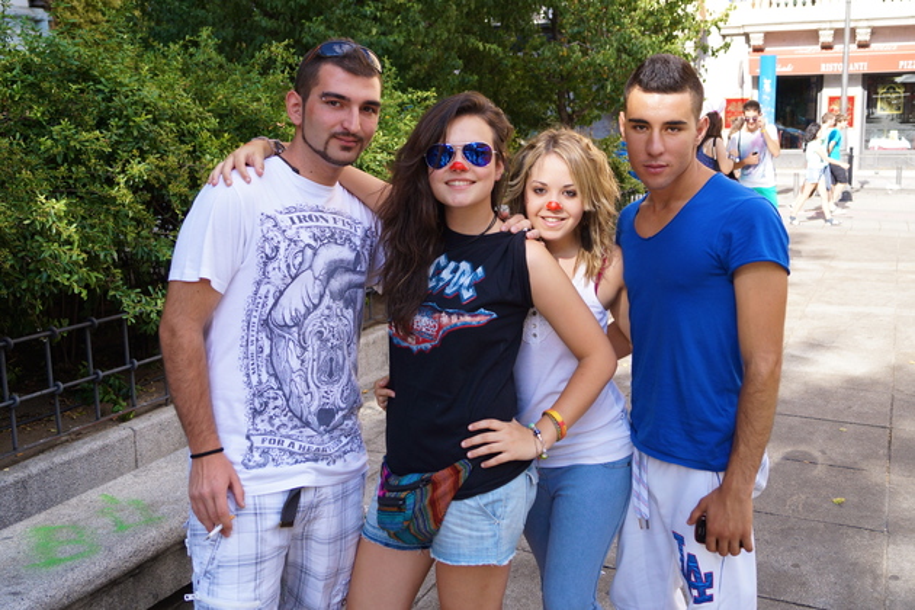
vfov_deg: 40.0
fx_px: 839
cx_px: 458
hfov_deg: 57.2
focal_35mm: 33
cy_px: 305
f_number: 4
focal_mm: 22
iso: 200
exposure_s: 1/500
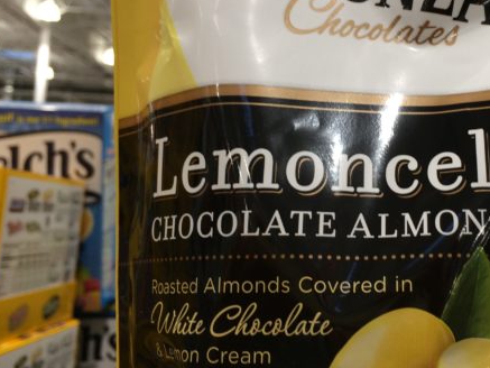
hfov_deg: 36.5
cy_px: 136
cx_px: 371
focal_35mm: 51
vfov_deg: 28.5
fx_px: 722
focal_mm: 4.15
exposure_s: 1/30
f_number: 2.2
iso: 64
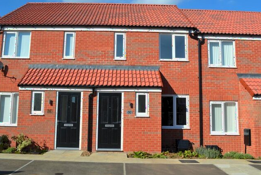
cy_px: 81
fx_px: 239
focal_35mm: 33
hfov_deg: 57.2
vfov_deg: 40.0
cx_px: 126
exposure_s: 1/250
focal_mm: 20
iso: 100
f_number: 8
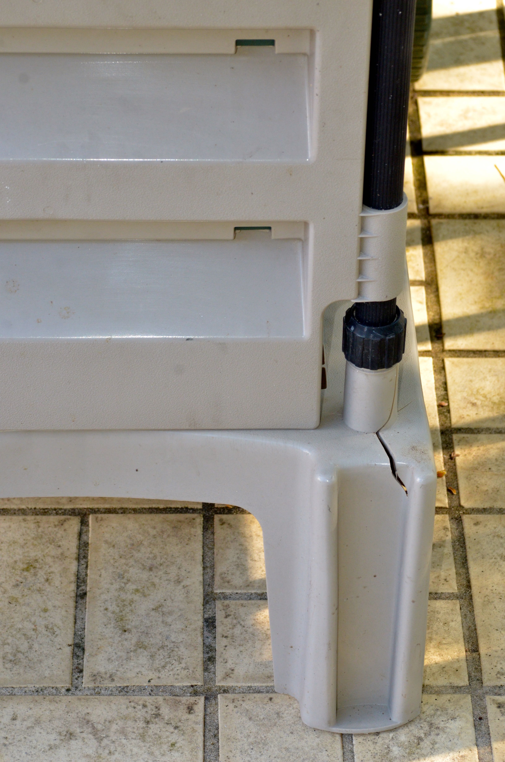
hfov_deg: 10.7
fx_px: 2695
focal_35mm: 128
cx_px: 252
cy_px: 381
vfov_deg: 16.1
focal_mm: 85
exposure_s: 1/125
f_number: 9
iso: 800
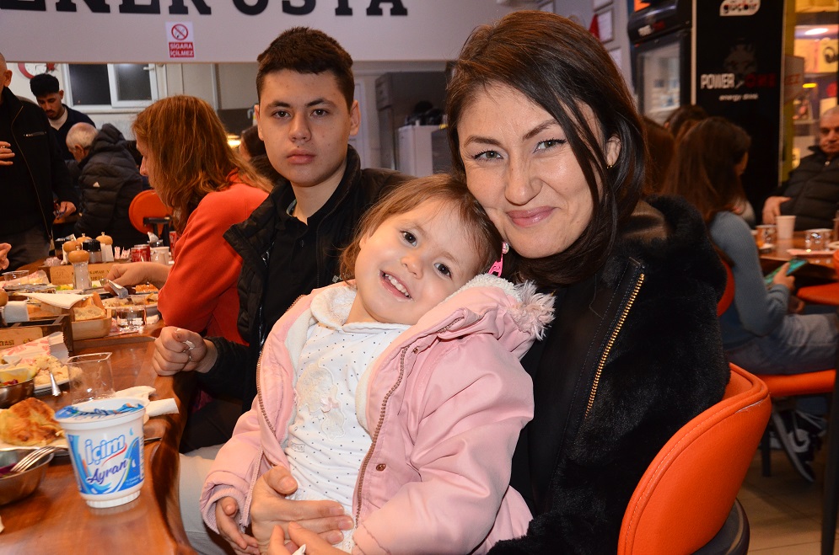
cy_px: 278
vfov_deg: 35.3
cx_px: 420
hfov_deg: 51.4
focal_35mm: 38
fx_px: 872
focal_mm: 25
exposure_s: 1/60
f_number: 5.6
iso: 1600
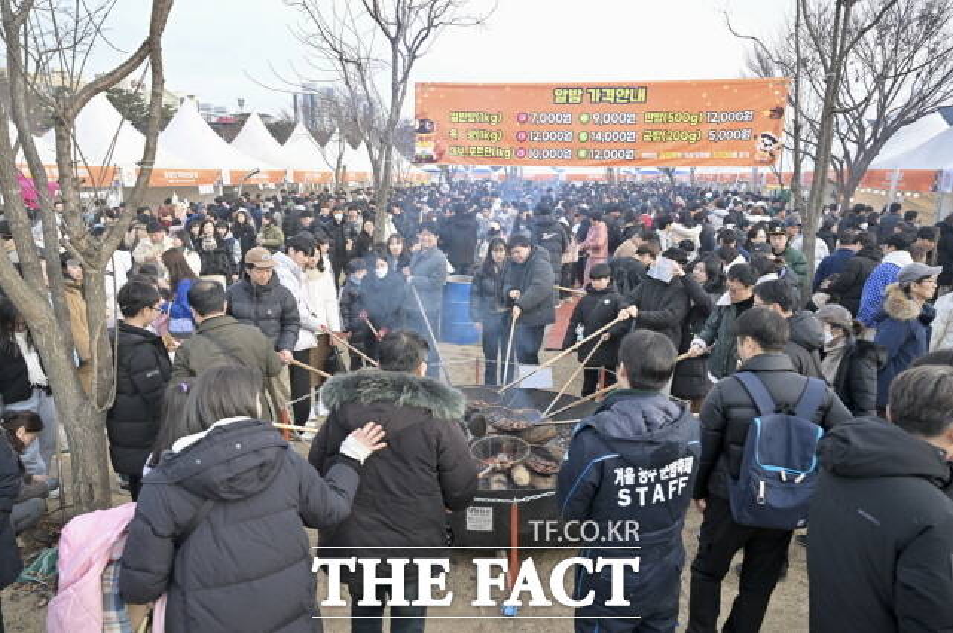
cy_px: 316
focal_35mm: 26
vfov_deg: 48.6
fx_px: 701
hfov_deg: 68.4
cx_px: 476
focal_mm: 26.5
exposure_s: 1/200
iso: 250
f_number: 5
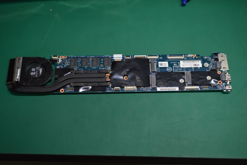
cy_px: 83
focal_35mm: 61
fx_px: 419
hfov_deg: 32.9
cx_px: 123
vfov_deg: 22.3
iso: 400
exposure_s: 1/60
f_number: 3
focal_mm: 40
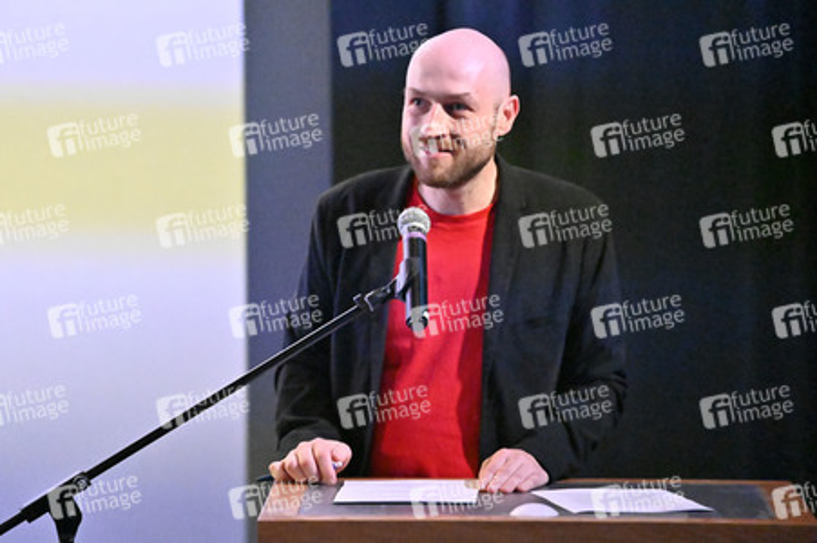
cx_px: 408
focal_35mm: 185
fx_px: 4195
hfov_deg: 11.1
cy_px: 272
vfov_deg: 7.4
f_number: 2.8
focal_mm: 185
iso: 32000
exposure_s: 1/400
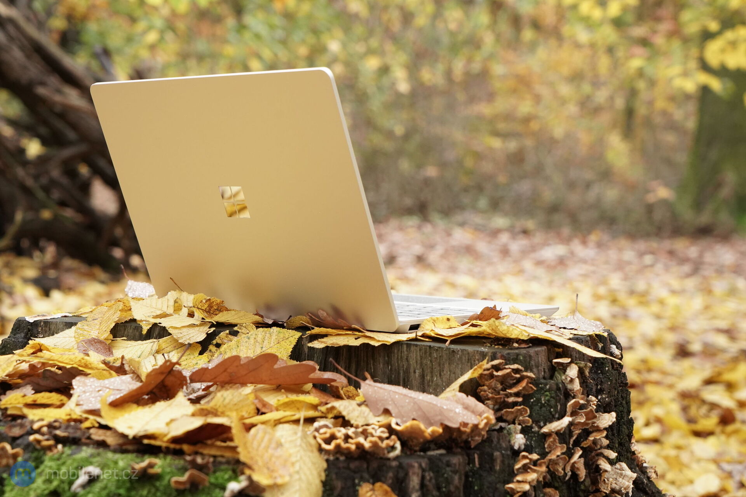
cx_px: 373
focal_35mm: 70
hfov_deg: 28.8
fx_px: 1450
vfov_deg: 19.5
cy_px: 248
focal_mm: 70
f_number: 7.1
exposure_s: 1/200
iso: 4000
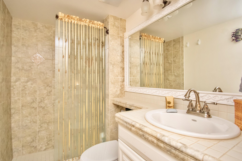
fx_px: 118
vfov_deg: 68.8
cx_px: 122
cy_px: 79
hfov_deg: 91.5
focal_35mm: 18
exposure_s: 1/60
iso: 6400
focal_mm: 11
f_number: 4.8
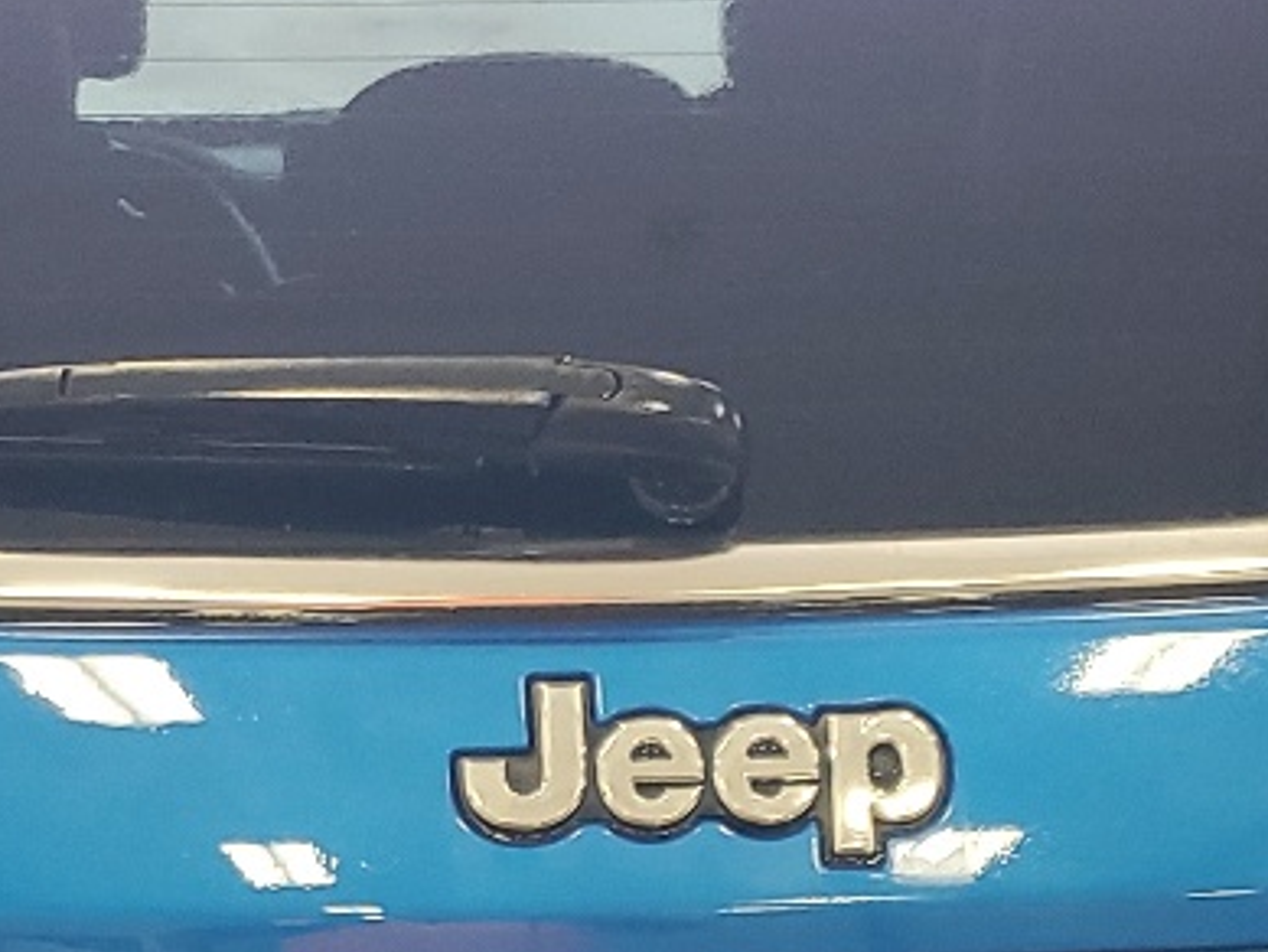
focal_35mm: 107
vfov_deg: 13.4
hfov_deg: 18.4
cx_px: 593
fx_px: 3921
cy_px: 1190
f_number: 1.5
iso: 86
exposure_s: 1/60.2
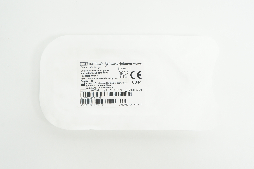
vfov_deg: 28.0
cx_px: 127
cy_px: 84
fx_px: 338
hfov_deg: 41.2
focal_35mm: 48
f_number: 9
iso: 400
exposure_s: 1/15
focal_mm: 32
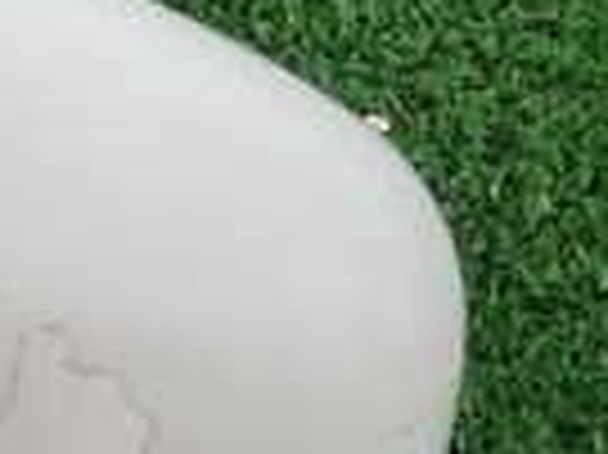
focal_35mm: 111
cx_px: -613
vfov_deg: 13.3
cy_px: 279
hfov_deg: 14.6
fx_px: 1948
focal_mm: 4.5
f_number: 2
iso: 100
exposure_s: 1/60
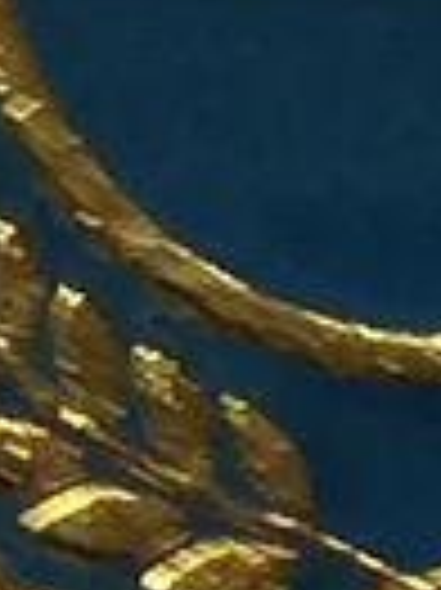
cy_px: -748
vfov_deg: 3.8
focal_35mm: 518
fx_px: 8813
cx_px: 698
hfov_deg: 2.9
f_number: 2.2
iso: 200
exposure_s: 1/30
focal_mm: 3.83
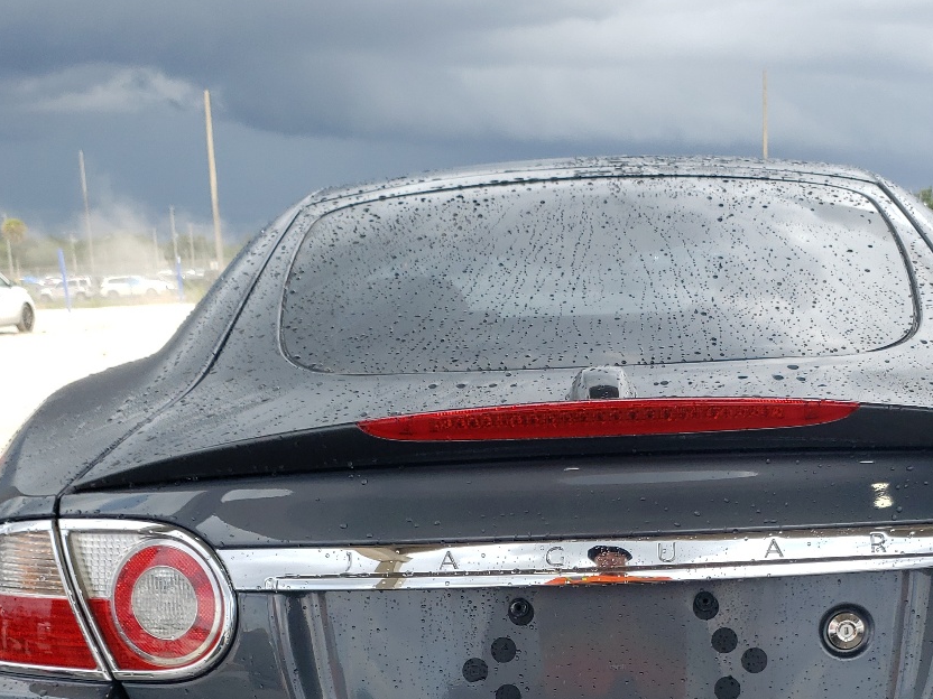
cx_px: 588
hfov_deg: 37.9
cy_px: 643
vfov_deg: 27.9
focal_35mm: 50
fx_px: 1348
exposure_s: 1/1667
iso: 50
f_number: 1.5
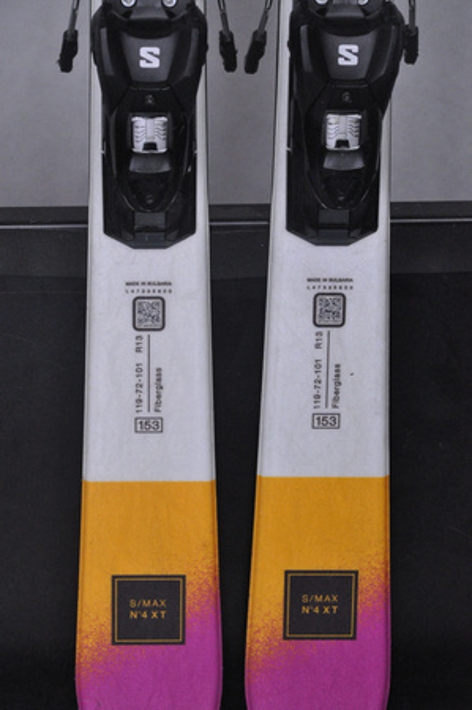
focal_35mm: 135
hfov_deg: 10.1
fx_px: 2661
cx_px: 236
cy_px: 355
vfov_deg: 15.2
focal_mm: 90
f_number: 9.5
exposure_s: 1/125
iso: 3200
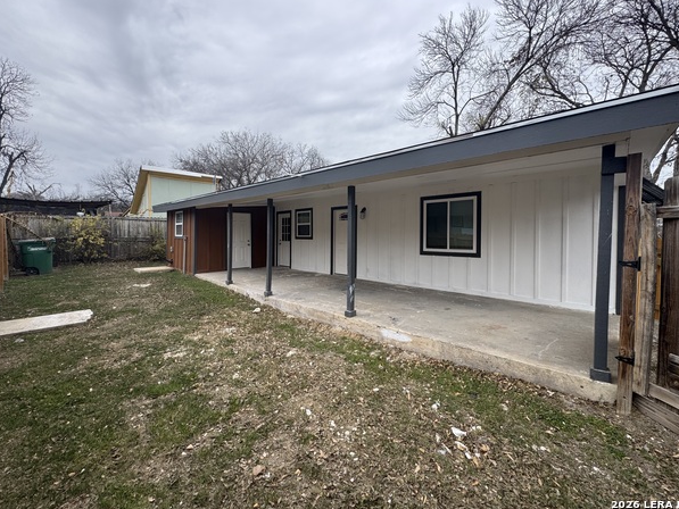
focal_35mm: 15
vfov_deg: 81.7
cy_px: 239
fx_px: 294
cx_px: 338
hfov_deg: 98.2
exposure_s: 1/693
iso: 40
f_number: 2.2
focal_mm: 2.22
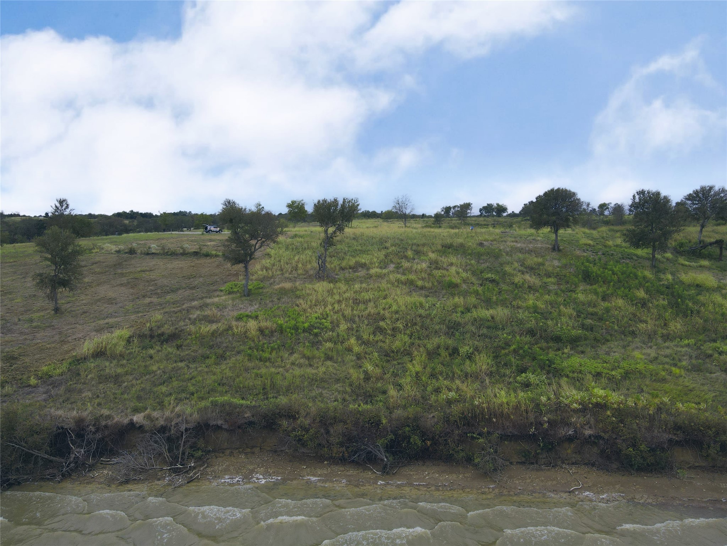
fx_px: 504
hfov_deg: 71.6
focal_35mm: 24
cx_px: 364
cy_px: 273
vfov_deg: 56.8
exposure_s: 1/400
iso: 100
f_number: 2.8
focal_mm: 4.5
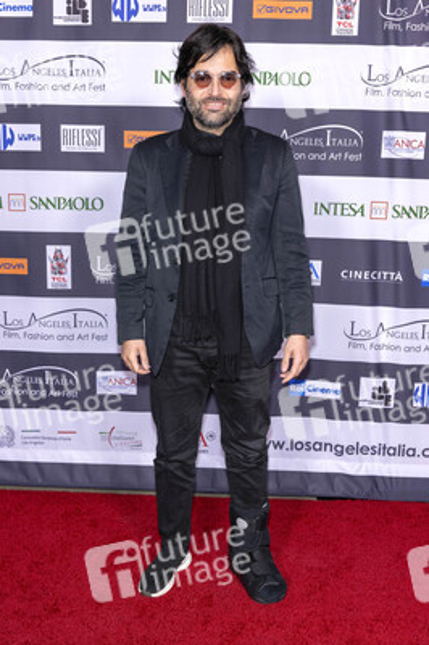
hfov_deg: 38.3
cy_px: 322
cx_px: 214
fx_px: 618
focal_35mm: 34
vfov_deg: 55.1
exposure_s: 1/200
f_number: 5.6
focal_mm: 34.5
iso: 800
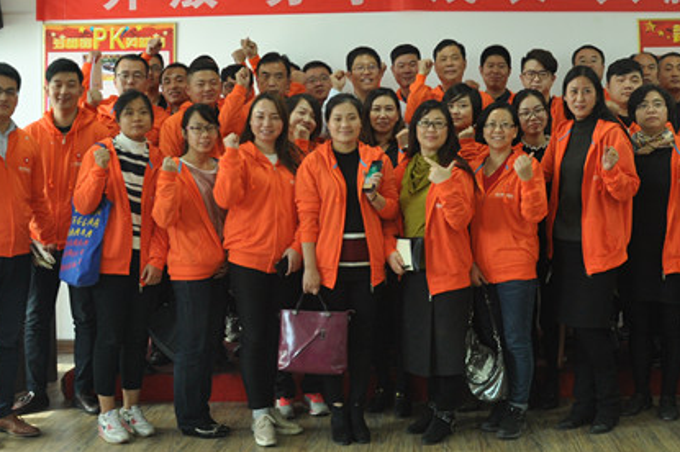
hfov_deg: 38.0
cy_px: 120
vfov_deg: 25.7
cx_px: 423
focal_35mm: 52
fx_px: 981
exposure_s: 1/20
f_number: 3.5
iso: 400
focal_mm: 18
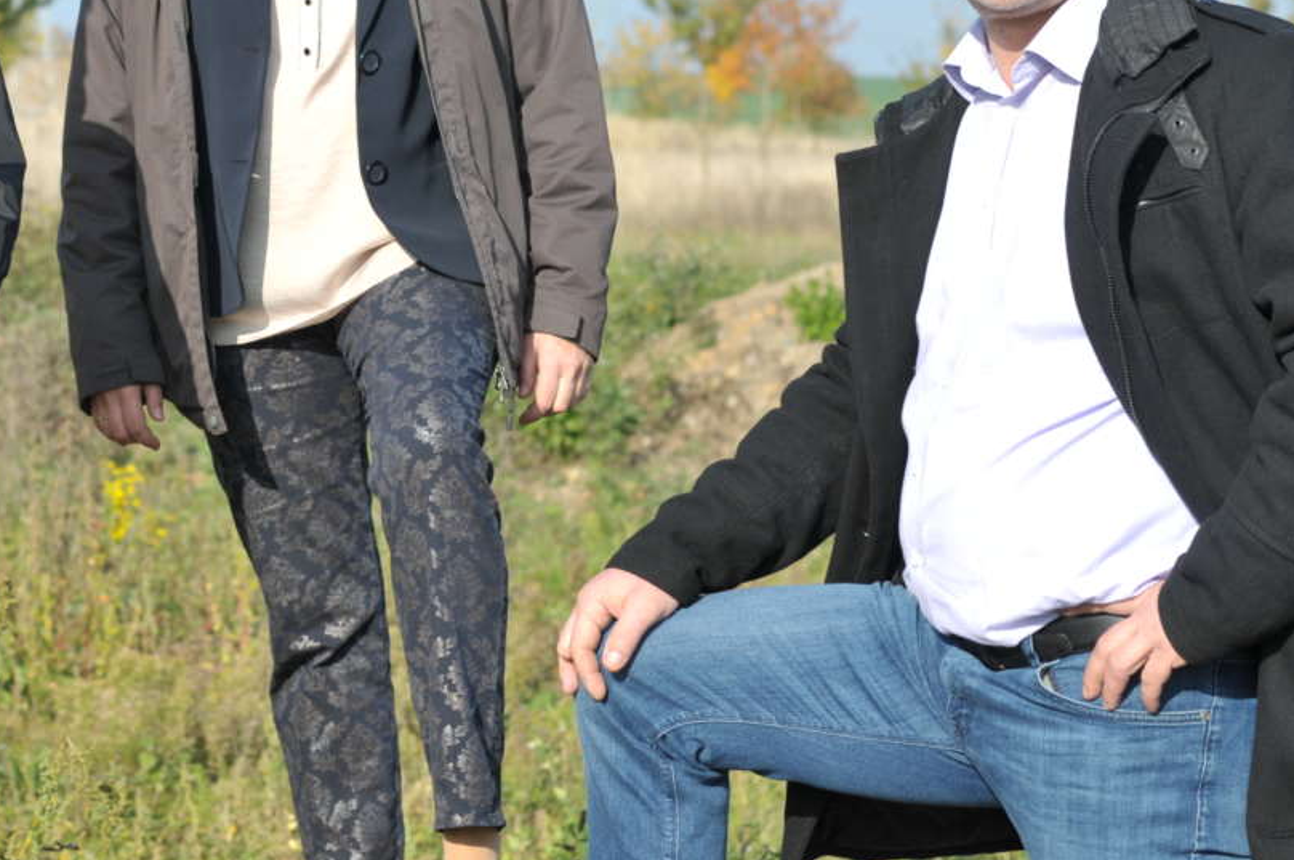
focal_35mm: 130
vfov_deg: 10.5
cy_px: 239
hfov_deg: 15.6
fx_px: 4668
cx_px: 205
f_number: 4.5
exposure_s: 1/640
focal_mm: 50
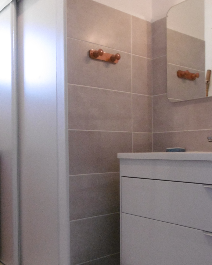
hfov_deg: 39.1
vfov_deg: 47.7
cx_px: 93
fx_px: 298
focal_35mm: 38
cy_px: 156
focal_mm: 4.3
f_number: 3.1
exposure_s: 1/40
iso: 400
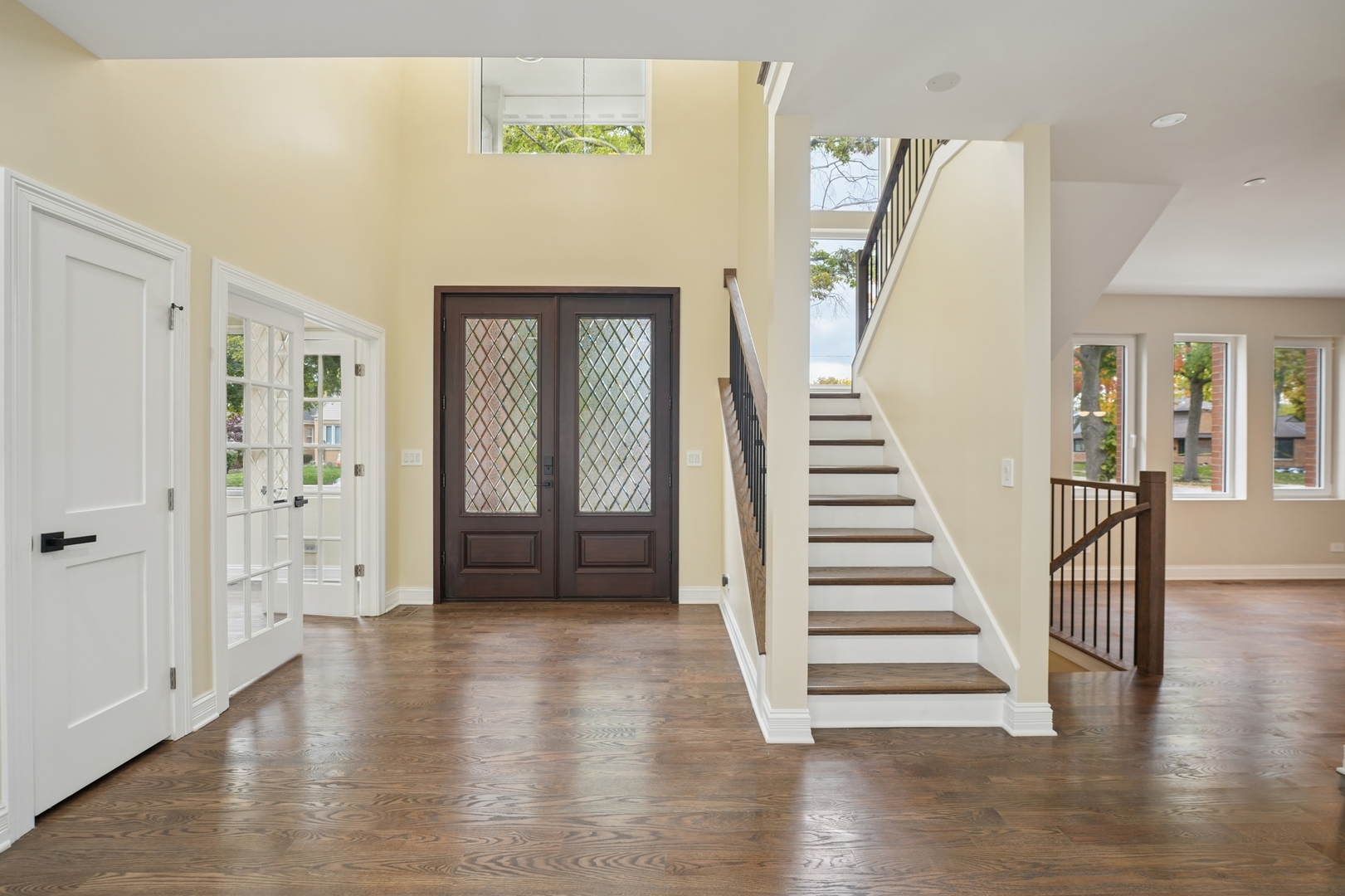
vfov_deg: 75.1
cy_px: 448
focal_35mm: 16
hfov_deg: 98.2
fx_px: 583
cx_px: 672
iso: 400
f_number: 4
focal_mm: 15.6
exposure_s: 1/60
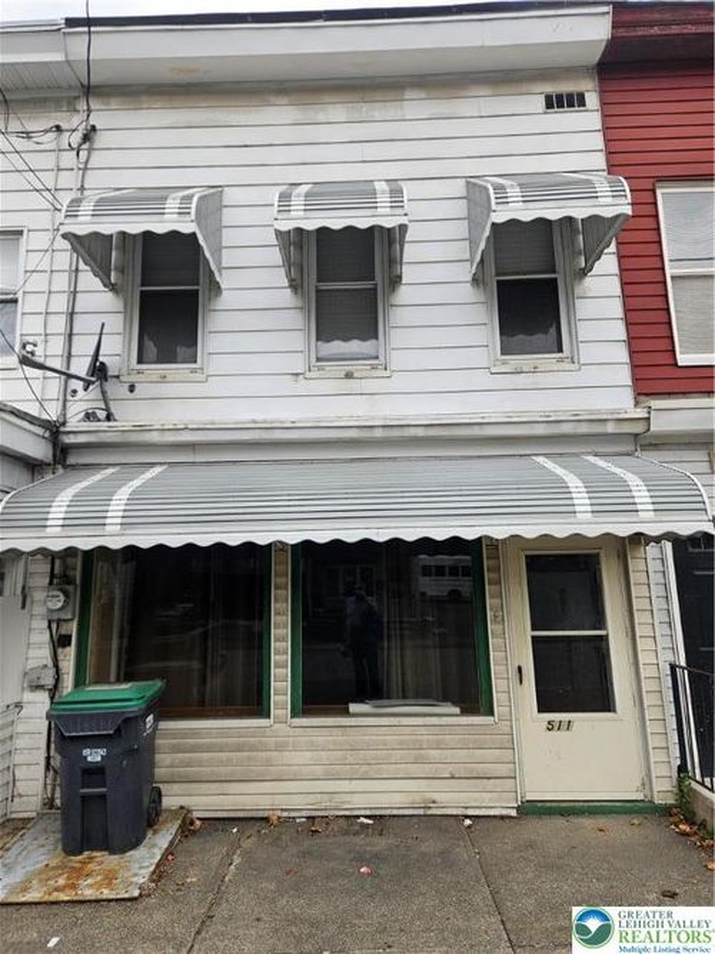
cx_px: 358
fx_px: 634
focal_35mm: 23
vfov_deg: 73.9
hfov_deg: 58.9
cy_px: 477
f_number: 1.8
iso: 25
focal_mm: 5.4
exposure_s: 1/180
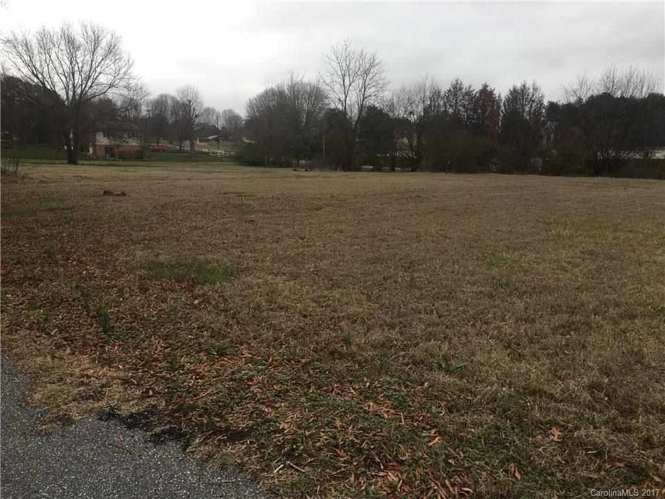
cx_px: 332
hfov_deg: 61.7
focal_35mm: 29
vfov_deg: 48.2
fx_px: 557
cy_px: 250
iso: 25
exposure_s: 1/137
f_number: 2.2
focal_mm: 4.15
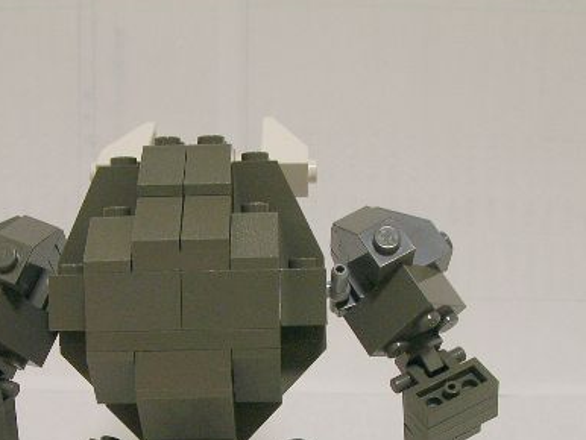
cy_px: 352
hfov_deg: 30.5
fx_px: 1067
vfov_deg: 23.0
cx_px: 210
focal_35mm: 63
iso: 100
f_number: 3.5
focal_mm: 5.8
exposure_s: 1/15.6
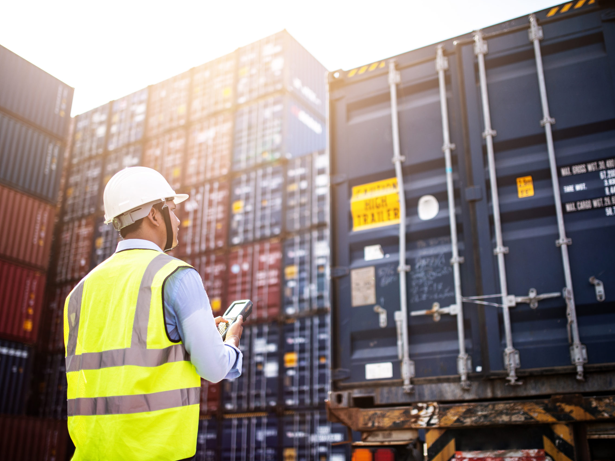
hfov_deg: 48.9
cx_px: 334
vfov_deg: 37.7
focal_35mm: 38
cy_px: 230
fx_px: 675
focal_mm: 35
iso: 100
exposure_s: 1/3200
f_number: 1.4
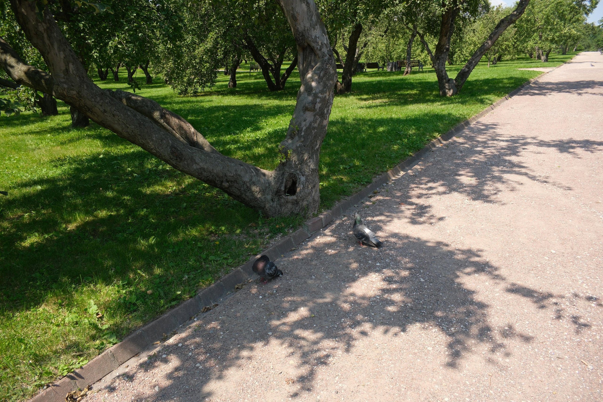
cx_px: 302
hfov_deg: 67.4
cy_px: 201
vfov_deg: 47.9
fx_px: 452
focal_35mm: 27
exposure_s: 1/250
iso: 320
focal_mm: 18
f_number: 8
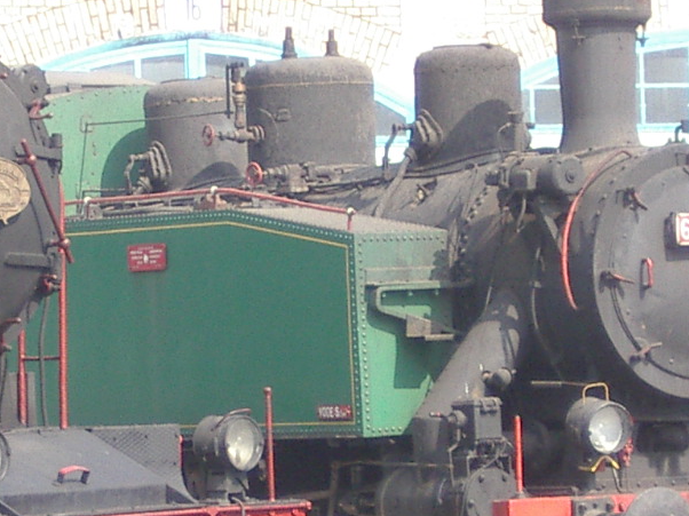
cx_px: 193
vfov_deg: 4.9
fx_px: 6029
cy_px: 215
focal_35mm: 303
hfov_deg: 6.5
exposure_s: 1/200
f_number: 5
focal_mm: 17.4
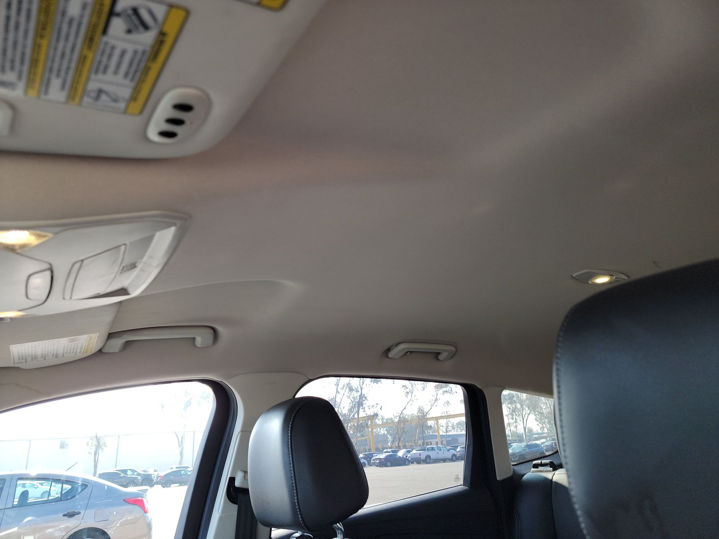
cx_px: 360
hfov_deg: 71.6
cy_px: 270
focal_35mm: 24
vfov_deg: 56.8
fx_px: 498
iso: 51
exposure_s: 1/59
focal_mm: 6.7
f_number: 1.8
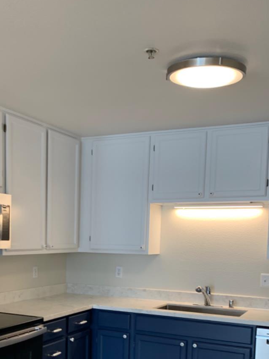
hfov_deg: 31.3
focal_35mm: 46
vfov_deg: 39.5
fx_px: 477
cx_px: 89
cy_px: 291
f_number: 1.8
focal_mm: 4.25
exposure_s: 1/60
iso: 50
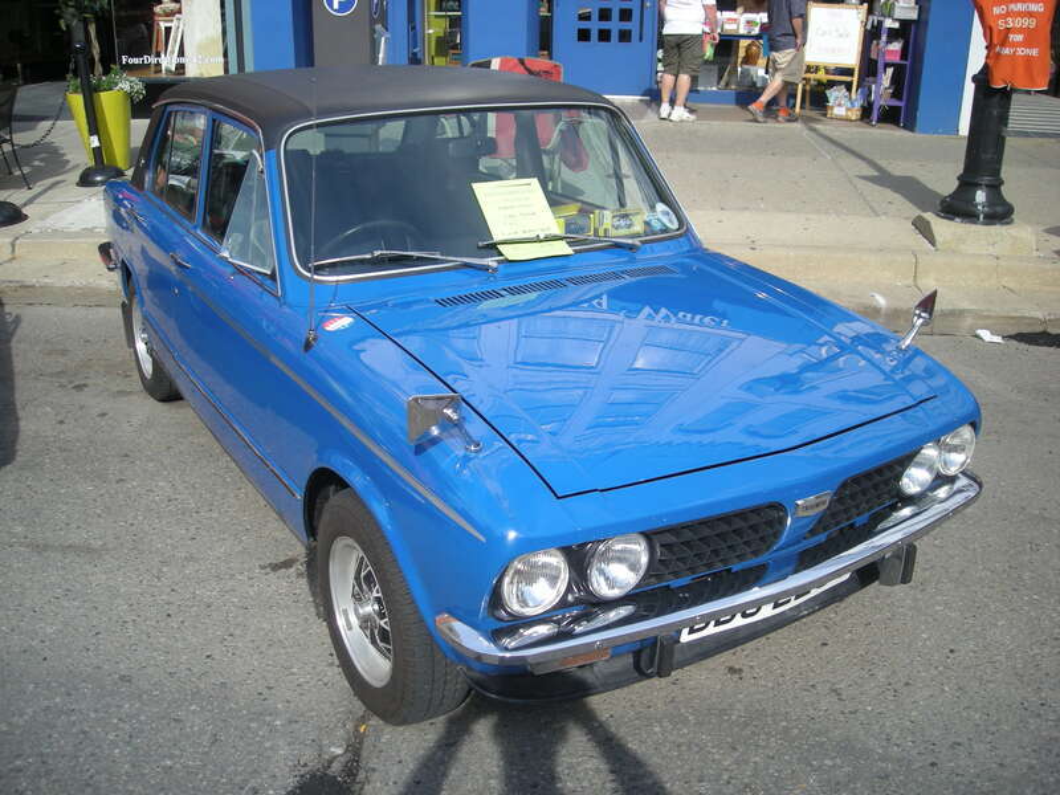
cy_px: 398
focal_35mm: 35
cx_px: 530
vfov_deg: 40.7
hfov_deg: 52.6
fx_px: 1072
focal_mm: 5.7
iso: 50
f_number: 5.7
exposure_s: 1/126
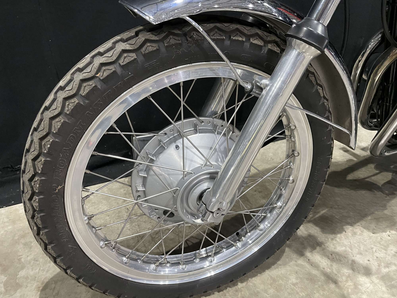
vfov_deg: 53.1
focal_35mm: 26
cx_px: 198
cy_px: 149
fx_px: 298
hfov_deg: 67.3
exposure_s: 1/33
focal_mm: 4.2
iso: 500
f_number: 1.6
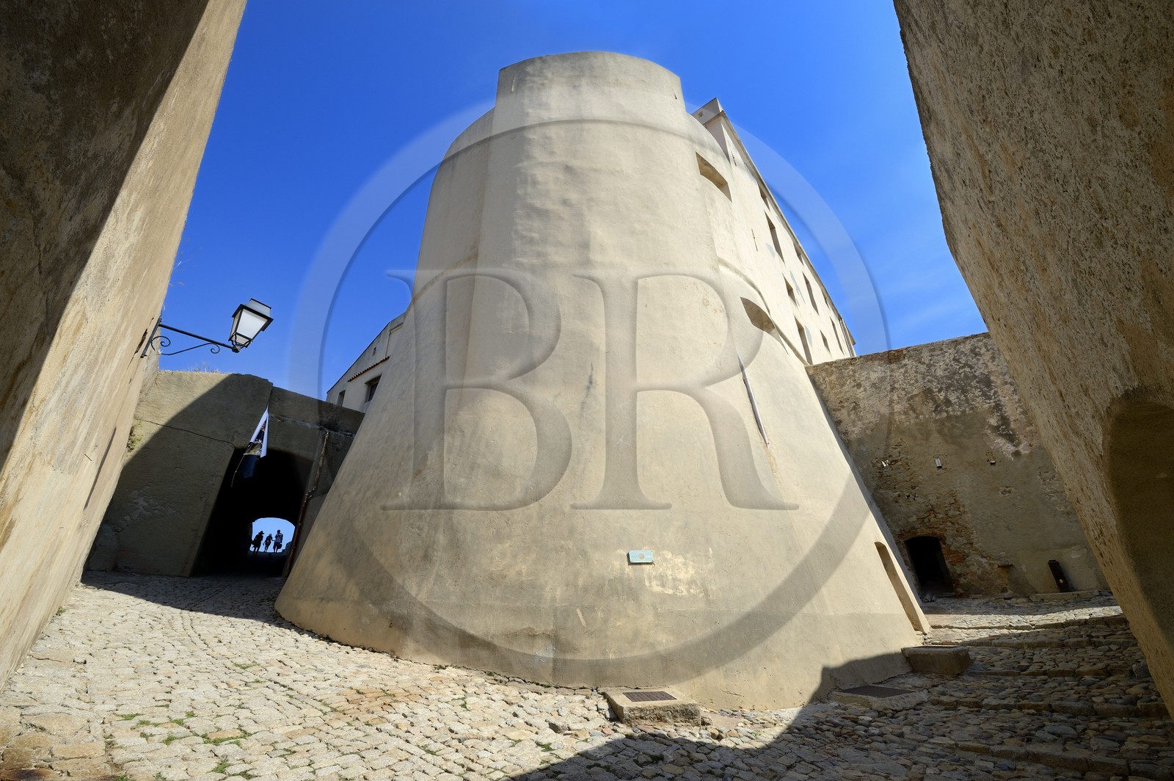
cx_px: 587
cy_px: 390
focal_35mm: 14
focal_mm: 14
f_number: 14
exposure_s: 1/200
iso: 200
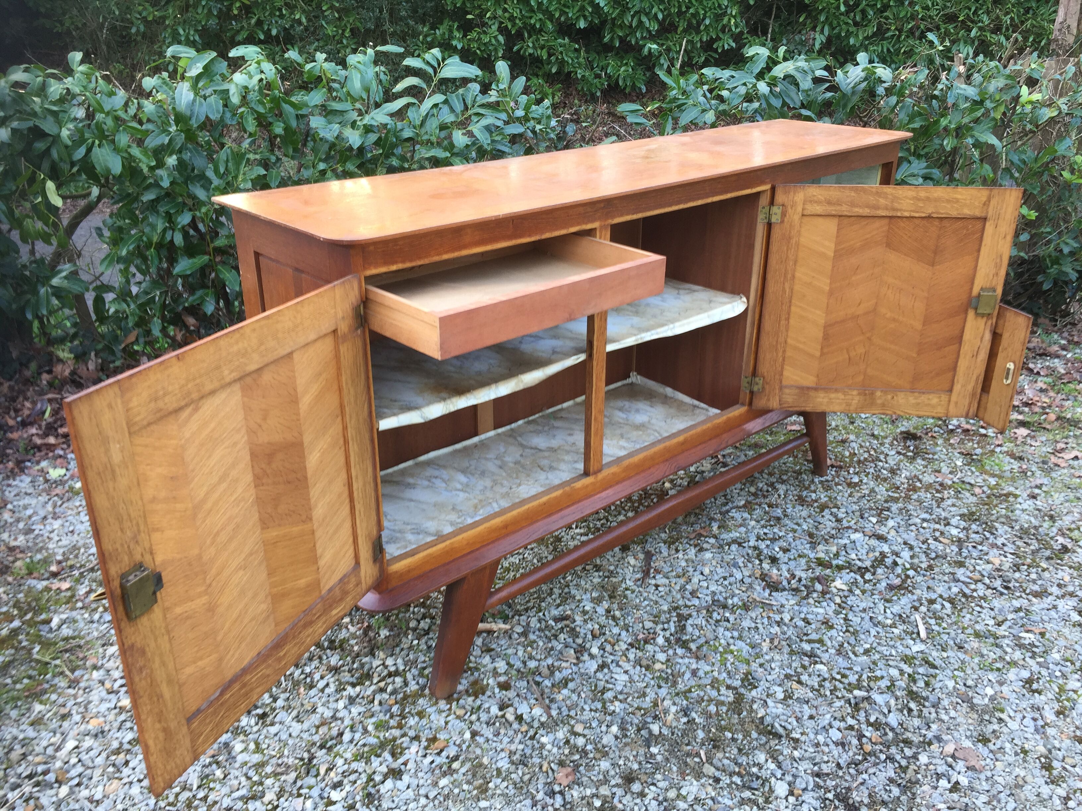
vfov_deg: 48.2
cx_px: 541
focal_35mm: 29
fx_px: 906
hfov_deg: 61.7
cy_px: 406
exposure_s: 1/50
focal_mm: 4.15
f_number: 2.2
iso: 32
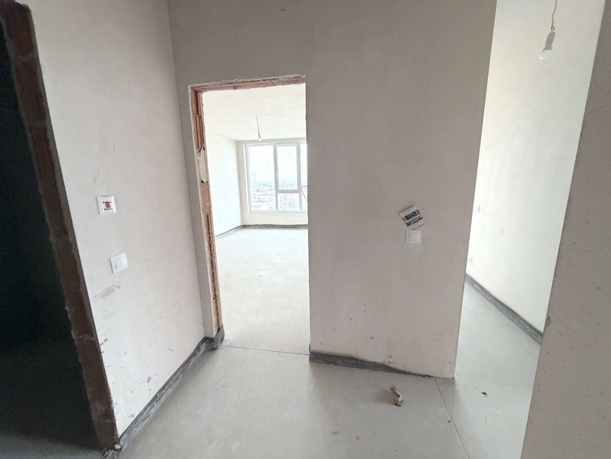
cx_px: 306
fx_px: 247
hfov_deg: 102.1
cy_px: 230
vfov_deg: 85.7
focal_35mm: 14
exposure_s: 1/89
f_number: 2.2
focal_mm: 2.22
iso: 320
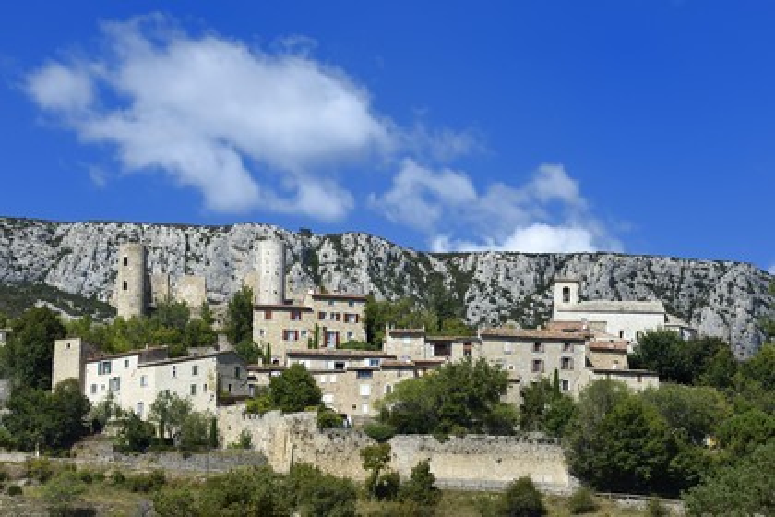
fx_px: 3014
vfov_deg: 9.8
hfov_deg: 14.7
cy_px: 258
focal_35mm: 140
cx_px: 388
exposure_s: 1/320
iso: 200
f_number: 11
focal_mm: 140
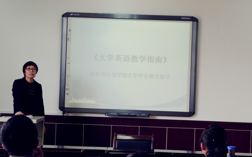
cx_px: 127
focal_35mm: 107
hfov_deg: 19.5
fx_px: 735
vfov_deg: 12.2
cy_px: 82
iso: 400
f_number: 4.1
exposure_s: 1/60
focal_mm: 17.8
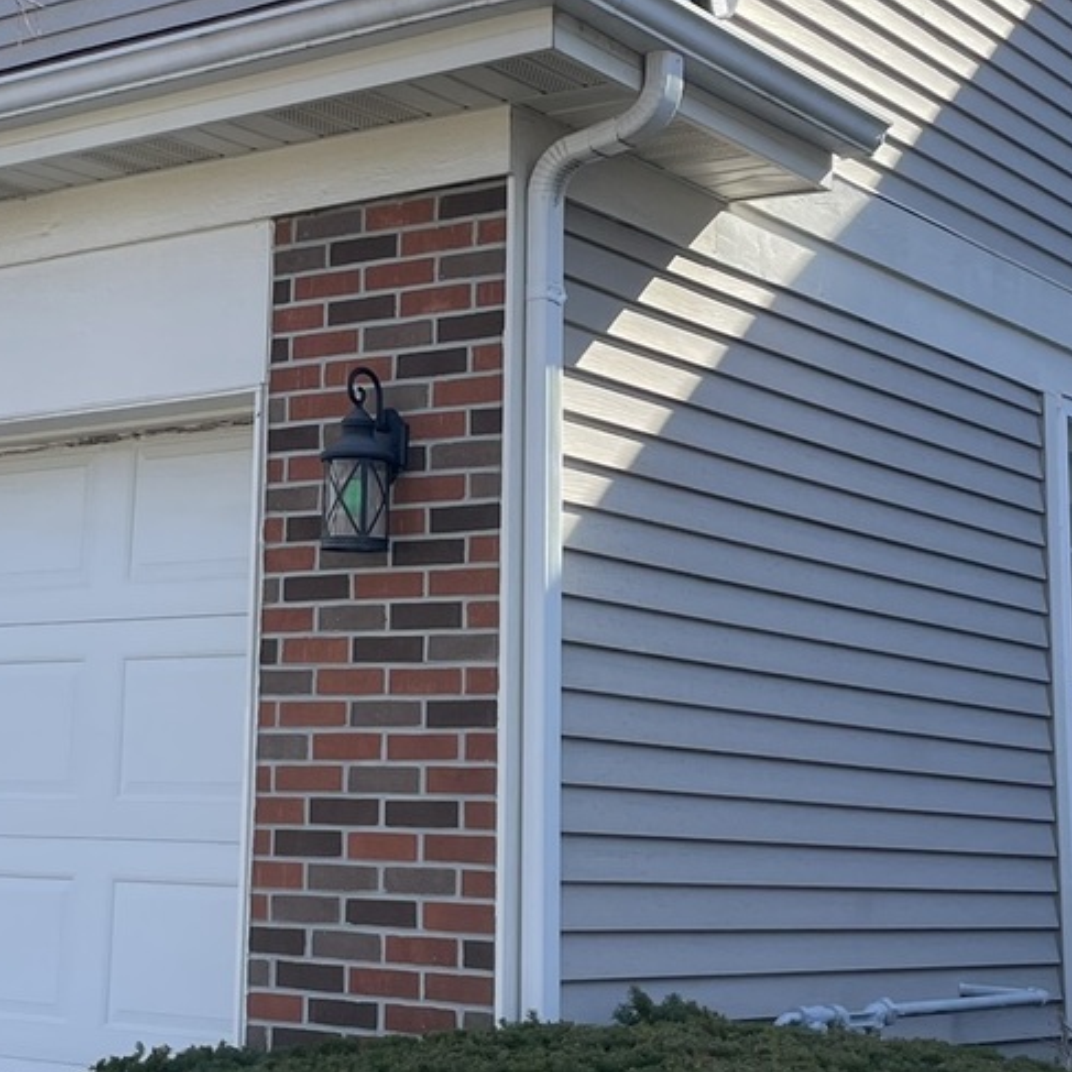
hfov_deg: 25.2
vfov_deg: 25.3
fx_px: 2382
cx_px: 324
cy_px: 434
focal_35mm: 68
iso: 32
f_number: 1.6
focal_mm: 4.2
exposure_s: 1/1304
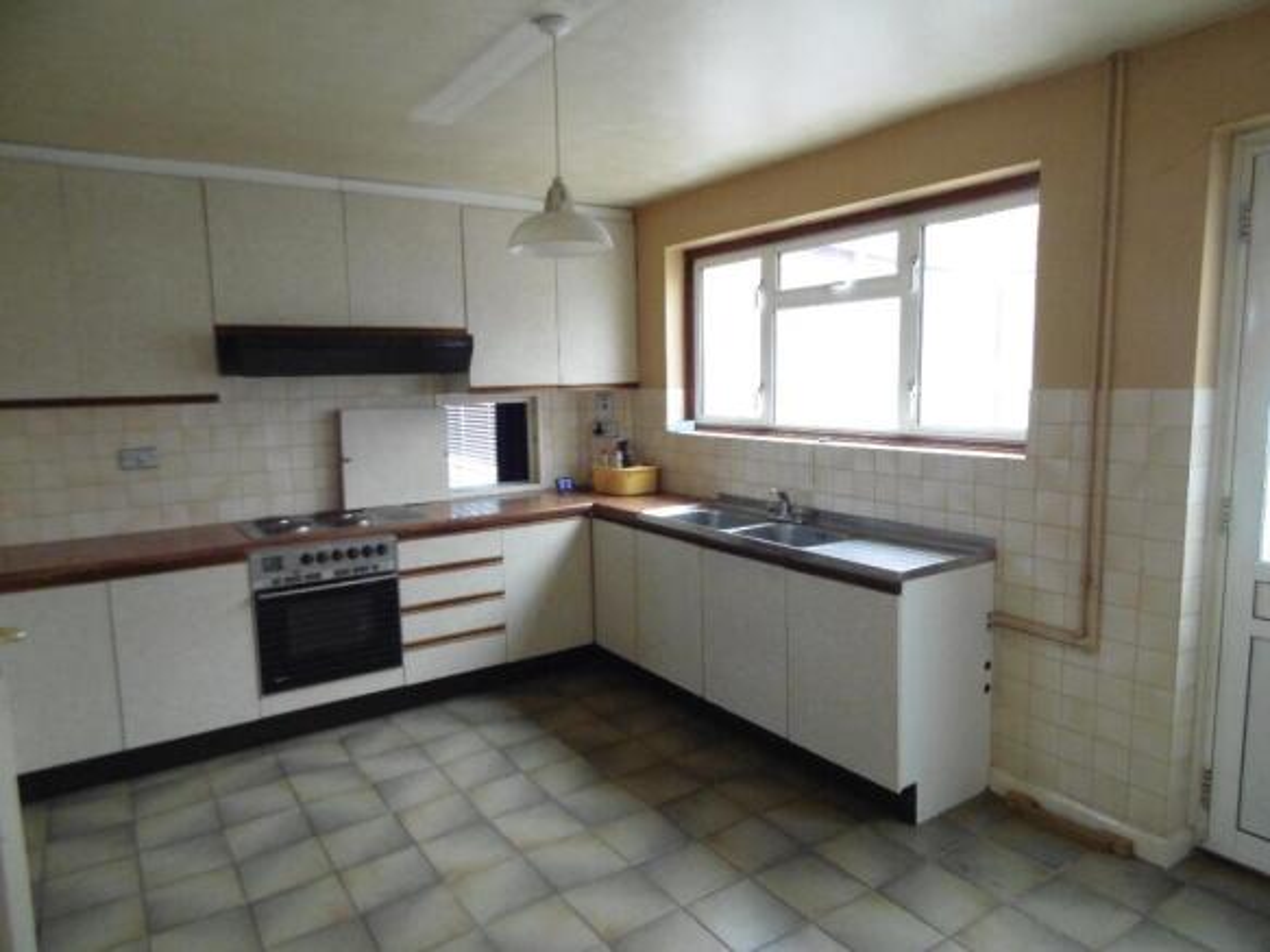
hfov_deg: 76.4
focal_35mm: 22
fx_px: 807
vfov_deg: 61.1
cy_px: 476
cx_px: 635
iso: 400
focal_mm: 4
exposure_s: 1/30
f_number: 3
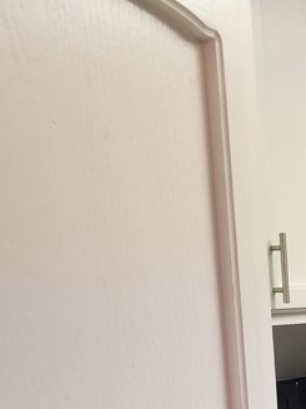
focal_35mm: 72
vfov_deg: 25.4
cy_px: 428
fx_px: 849
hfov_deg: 18.8
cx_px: 406
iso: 200
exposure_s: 1/120
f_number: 1.8
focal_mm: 6.4
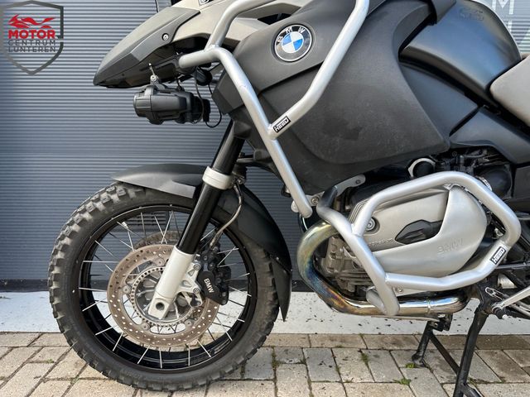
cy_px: 198
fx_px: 367
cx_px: 265
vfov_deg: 56.8
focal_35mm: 24
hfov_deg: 71.6
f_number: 1.78
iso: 80
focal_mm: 6.86
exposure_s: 1/435
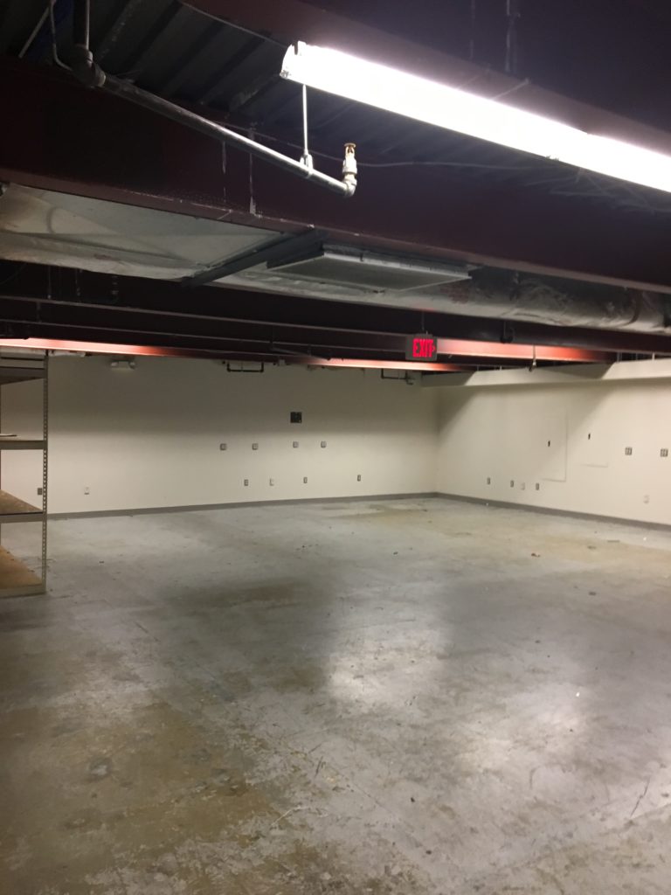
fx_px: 750
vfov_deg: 61.7
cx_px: 336
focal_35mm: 29
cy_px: 448
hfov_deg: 48.2
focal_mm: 4.15
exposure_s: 1/30
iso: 125
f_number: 2.2
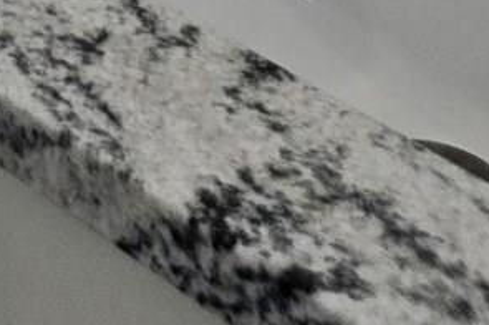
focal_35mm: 187
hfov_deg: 9.8
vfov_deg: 5.5
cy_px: -1280
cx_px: -673
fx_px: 2537
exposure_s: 1/120
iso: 50
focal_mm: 5.4
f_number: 1.8
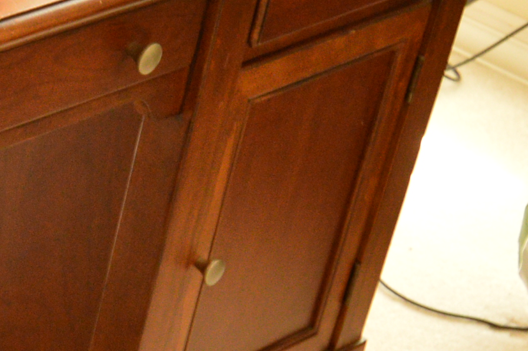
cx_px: -339
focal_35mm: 136
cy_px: 422
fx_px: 1993
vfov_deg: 9.9
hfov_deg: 13.9
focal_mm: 18
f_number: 3.5
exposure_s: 1/40
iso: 800
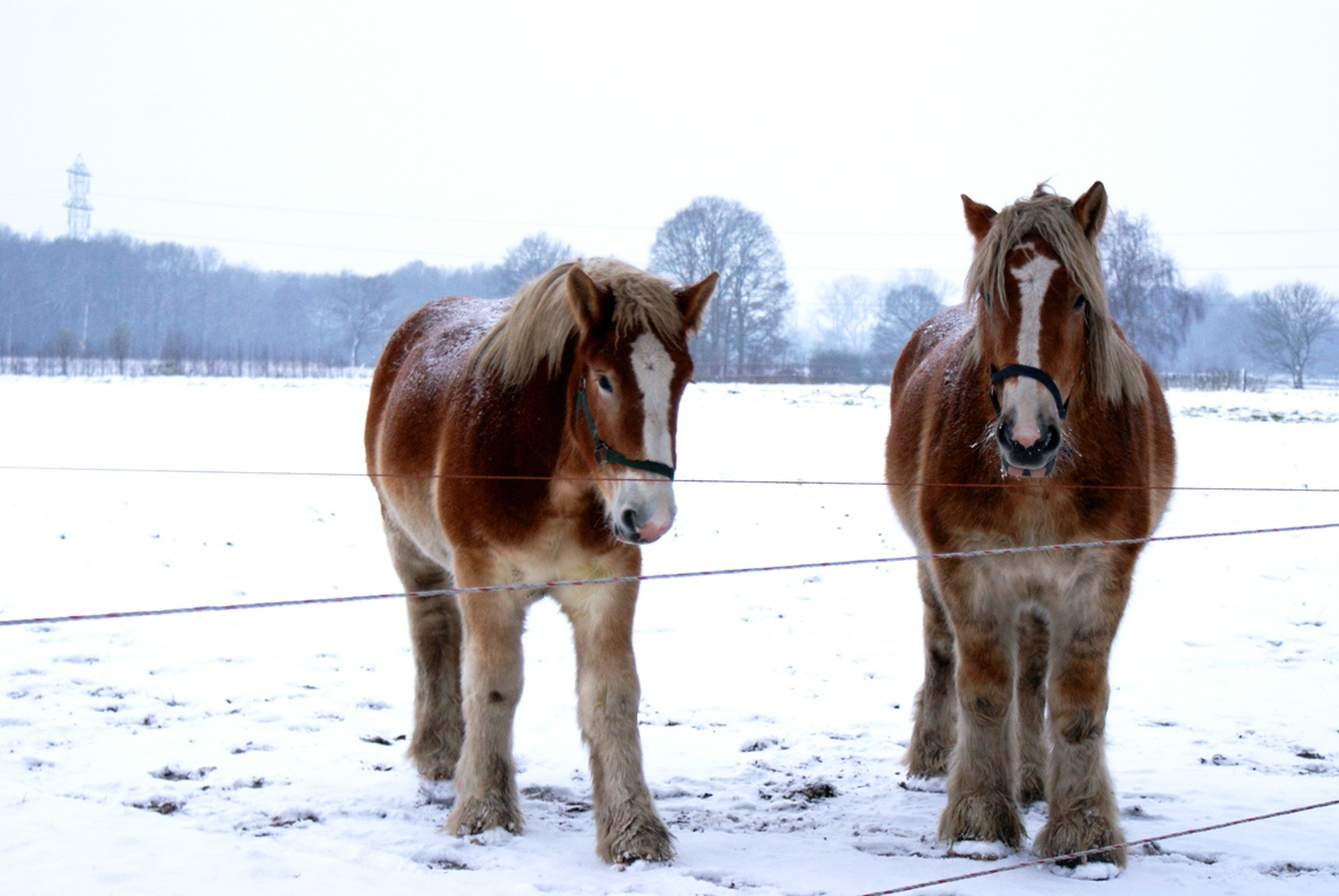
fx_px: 3072
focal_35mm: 82
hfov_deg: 24.6
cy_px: 448
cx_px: 670
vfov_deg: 16.6
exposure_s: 1/100
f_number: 5.6
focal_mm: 55
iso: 200
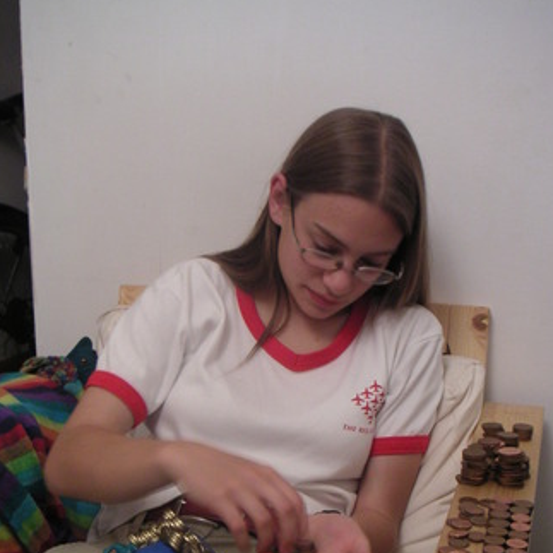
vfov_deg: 32.2
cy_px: 416
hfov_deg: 32.8
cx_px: 288
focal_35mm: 52
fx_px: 940
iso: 100
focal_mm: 6
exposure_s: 1/3
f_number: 2.8
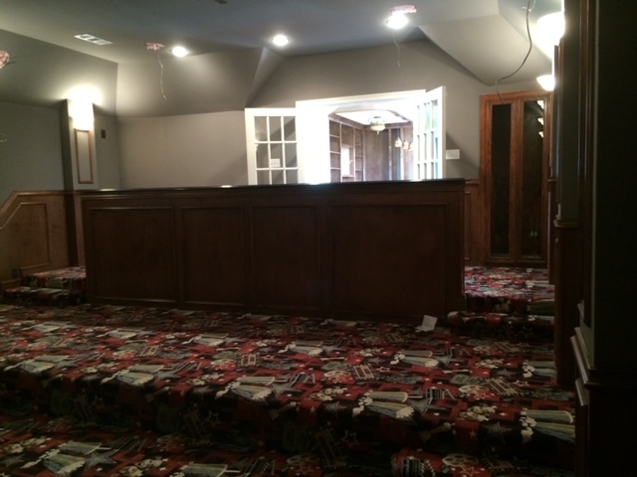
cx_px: 318
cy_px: 238
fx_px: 552
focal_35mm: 30
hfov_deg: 60.0
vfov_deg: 46.8
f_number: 2.2
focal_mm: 4.12
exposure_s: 1/17
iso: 320
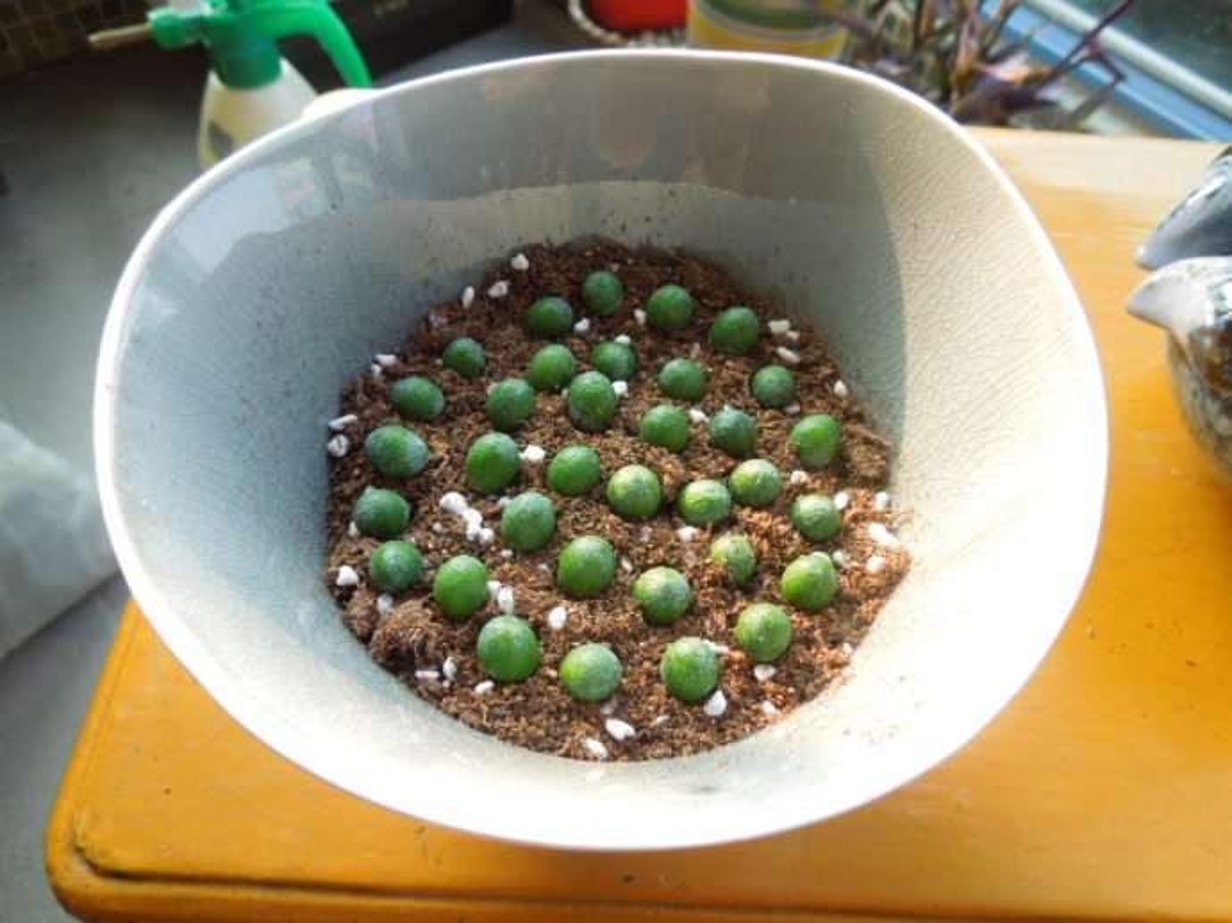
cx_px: 616
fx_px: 889
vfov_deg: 54.9
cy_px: 462
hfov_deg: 69.4
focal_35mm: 25
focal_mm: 4.5
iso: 100
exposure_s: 1/40
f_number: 3.3
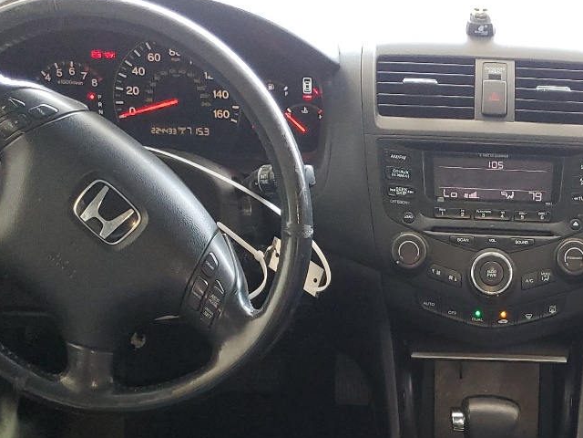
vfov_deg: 21.1
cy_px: 523
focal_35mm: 65
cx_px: 506
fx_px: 1095
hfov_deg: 28.8
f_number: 1.5
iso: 113
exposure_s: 1/60.2
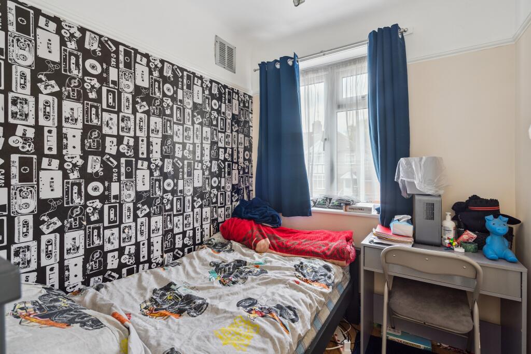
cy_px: 177
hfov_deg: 96.7
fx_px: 236
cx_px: 266
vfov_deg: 73.8
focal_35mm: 16
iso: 320
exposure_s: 1/15
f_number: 5.6
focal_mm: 16
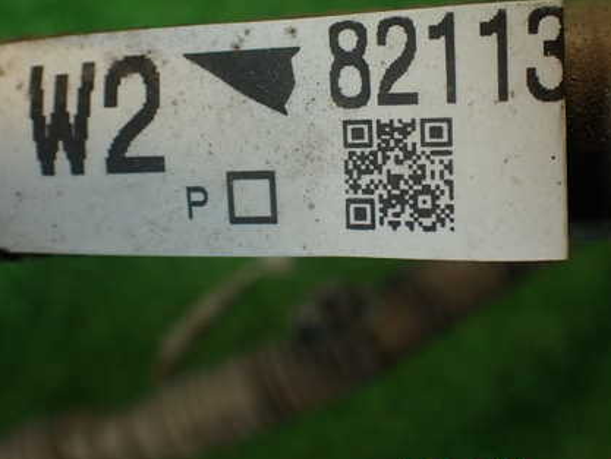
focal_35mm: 46
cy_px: 166
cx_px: 297
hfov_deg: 41.2
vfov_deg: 31.4
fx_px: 812
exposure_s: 1/60
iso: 160
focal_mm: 5.79
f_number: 2.4
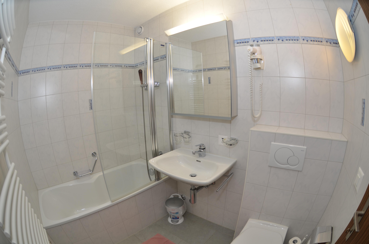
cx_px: 184
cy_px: 122
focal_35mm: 16
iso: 100
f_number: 4
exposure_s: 1/60
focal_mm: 10.5
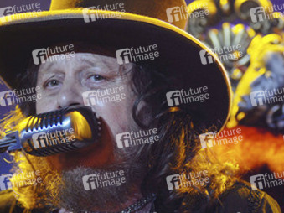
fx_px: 1755
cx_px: 114
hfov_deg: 9.2
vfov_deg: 6.9
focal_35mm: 214
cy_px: 117
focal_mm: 112
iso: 400
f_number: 2.8
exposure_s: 1/60
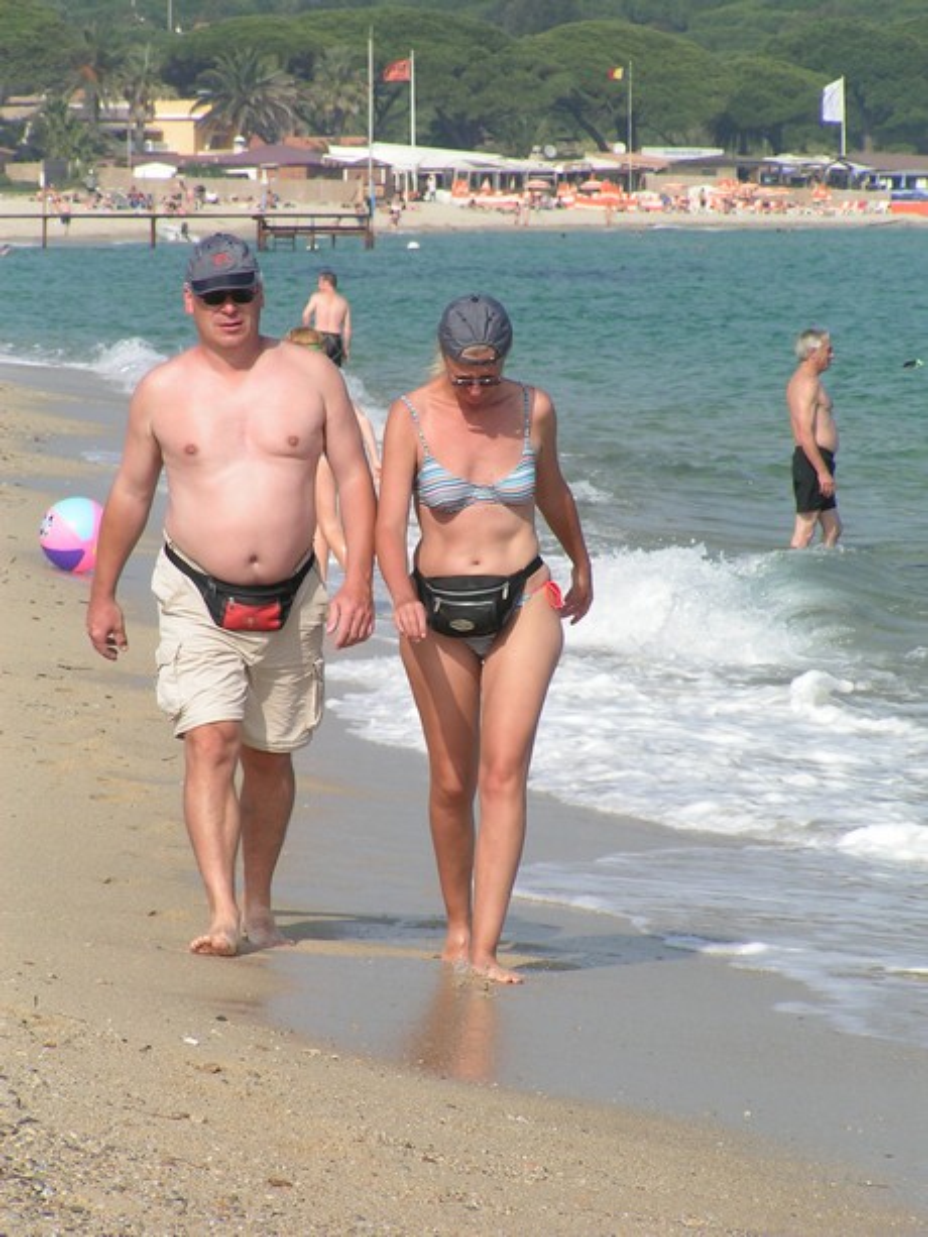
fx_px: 10612
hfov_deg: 5.0
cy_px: 618
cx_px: 464
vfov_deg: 6.7
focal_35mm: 297
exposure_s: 1/640
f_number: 5.6
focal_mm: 45.4
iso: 50
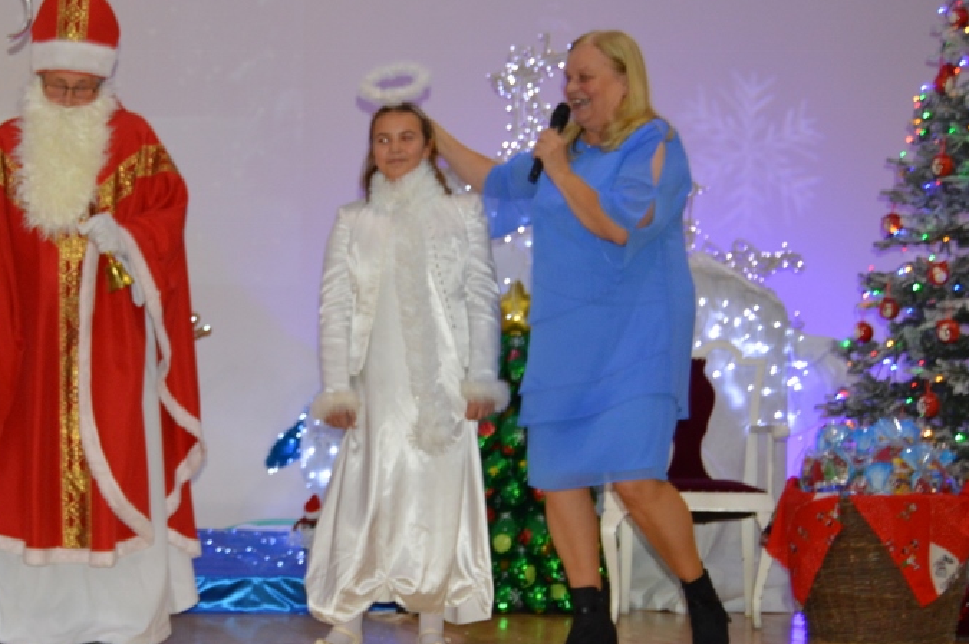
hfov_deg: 26.7
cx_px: 165
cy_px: 333
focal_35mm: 74
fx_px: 1990
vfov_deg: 18.4
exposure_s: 1/60
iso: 560
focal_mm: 26
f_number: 4
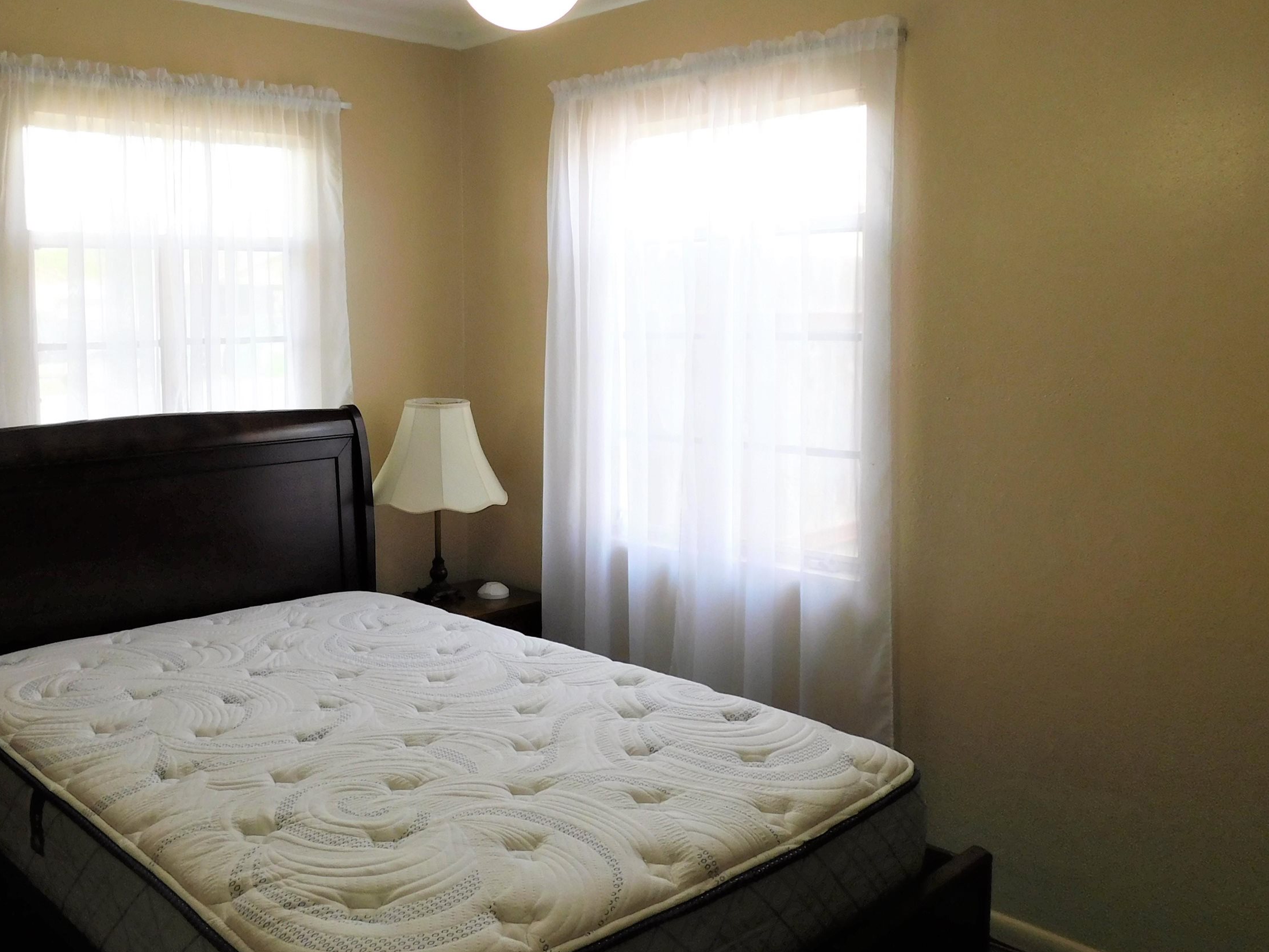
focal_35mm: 32
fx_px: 1173
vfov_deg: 44.1
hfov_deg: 55.9
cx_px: 449
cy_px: 414
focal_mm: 4
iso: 125
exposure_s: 1/100
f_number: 3
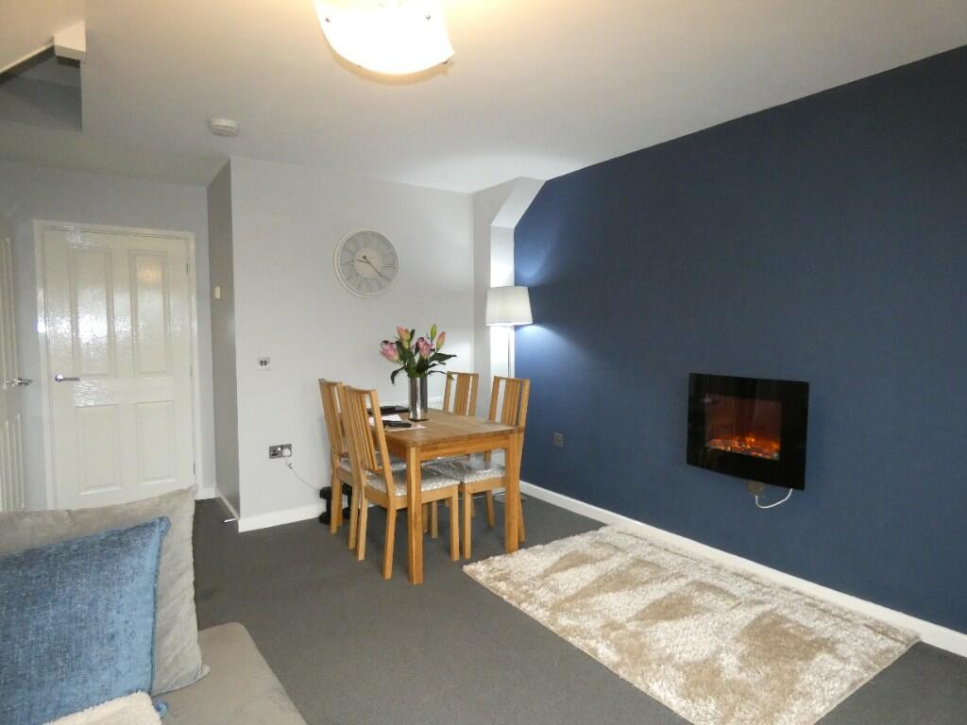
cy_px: 362
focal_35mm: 20
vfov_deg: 66.0
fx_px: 559
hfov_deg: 81.7
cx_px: 484
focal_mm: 3.6
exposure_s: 1/60
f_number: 2.8
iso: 800
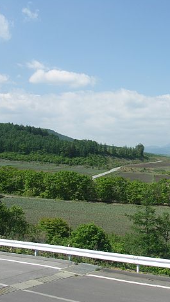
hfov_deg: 26.1
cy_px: 152
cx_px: 176
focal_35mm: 43
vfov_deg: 47.3
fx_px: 344
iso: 50
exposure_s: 1/250
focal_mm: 7.5
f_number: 5.6
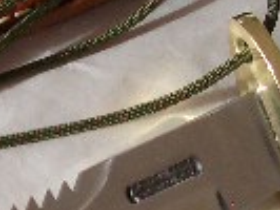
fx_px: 1360
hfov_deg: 11.6
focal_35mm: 168
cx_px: -6
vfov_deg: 8.8
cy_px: 90
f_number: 2.6
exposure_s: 1/80
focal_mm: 5.8
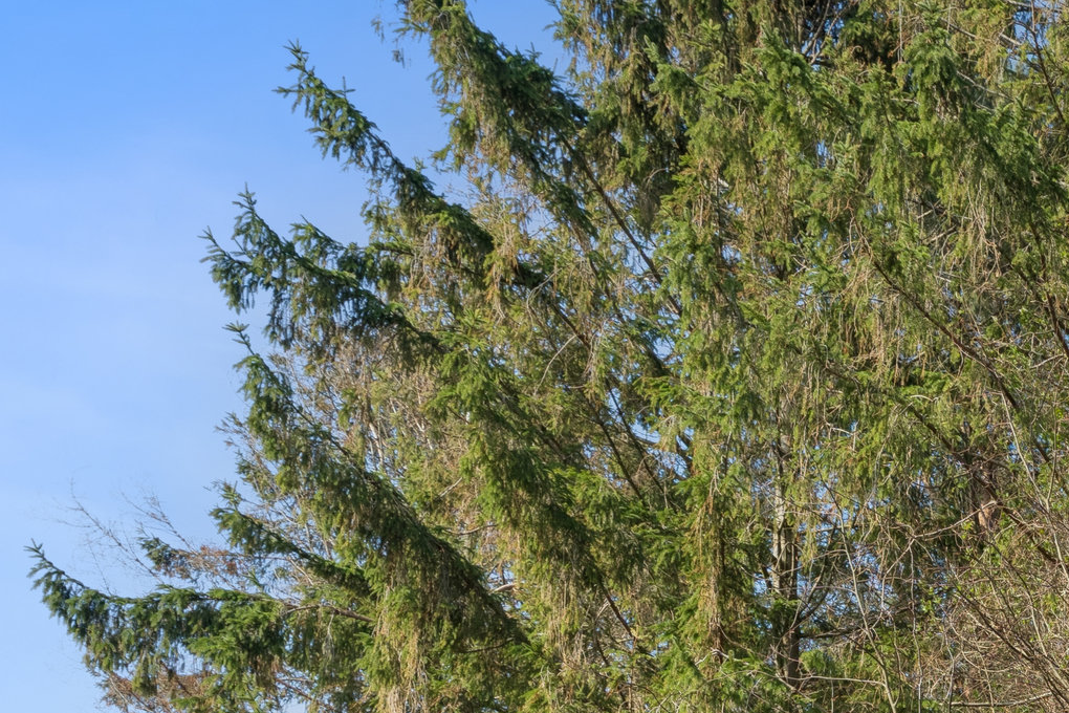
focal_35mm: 50
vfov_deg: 24.0
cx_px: 1430
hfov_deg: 30.3
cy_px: 905
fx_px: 1485
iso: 200
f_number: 5.6
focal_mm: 17
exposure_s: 1/400
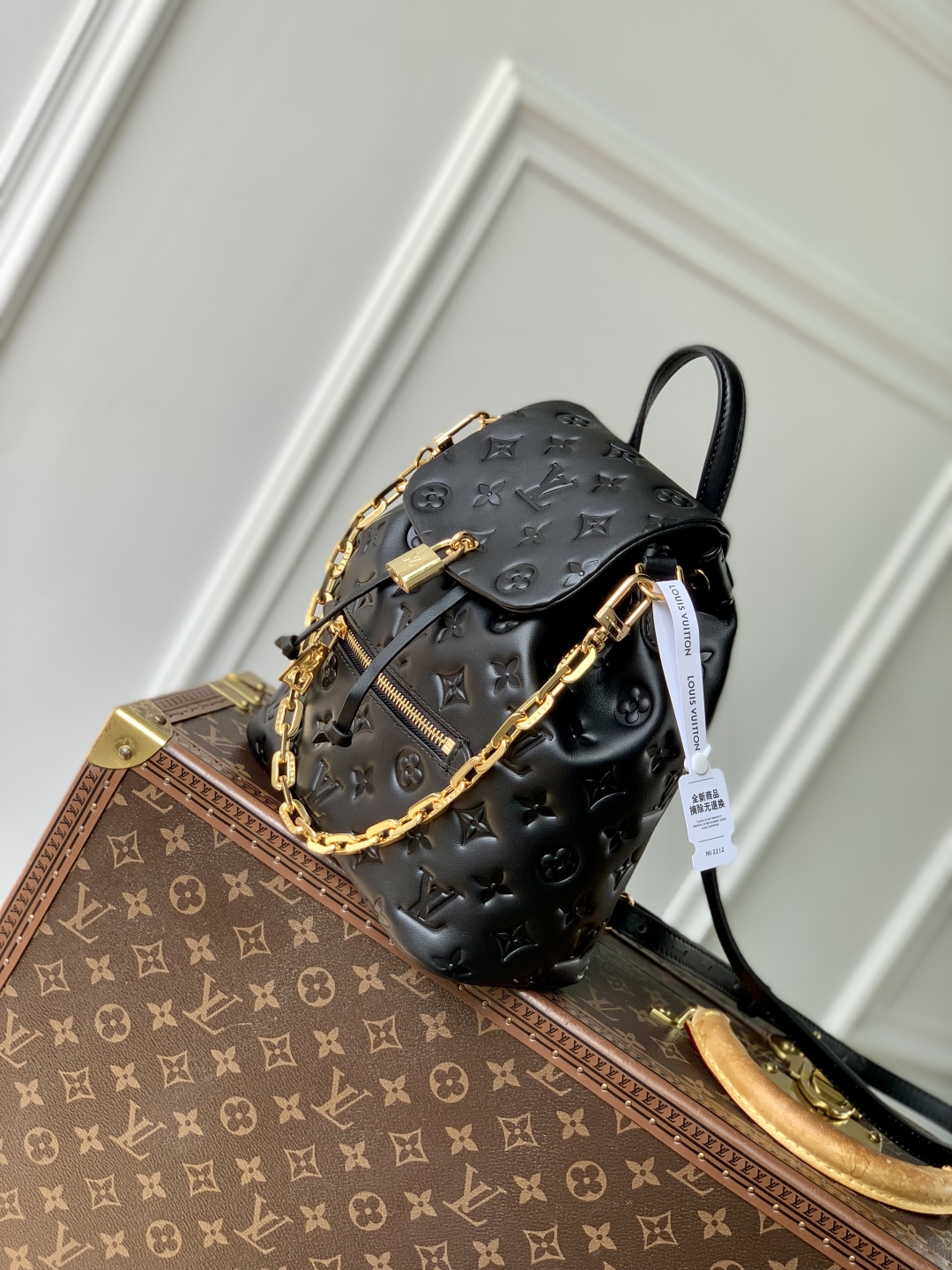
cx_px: 476
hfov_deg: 28.0
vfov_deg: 36.8
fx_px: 1907
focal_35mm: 52
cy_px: 635
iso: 16
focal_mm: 6
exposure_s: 1/141
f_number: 2.4
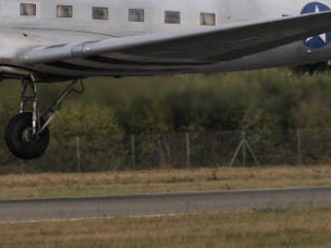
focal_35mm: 1423
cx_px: 158
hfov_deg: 1.4
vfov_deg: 1.0
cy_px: -54
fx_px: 13607
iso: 200
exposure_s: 1/800
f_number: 5.6
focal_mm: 300
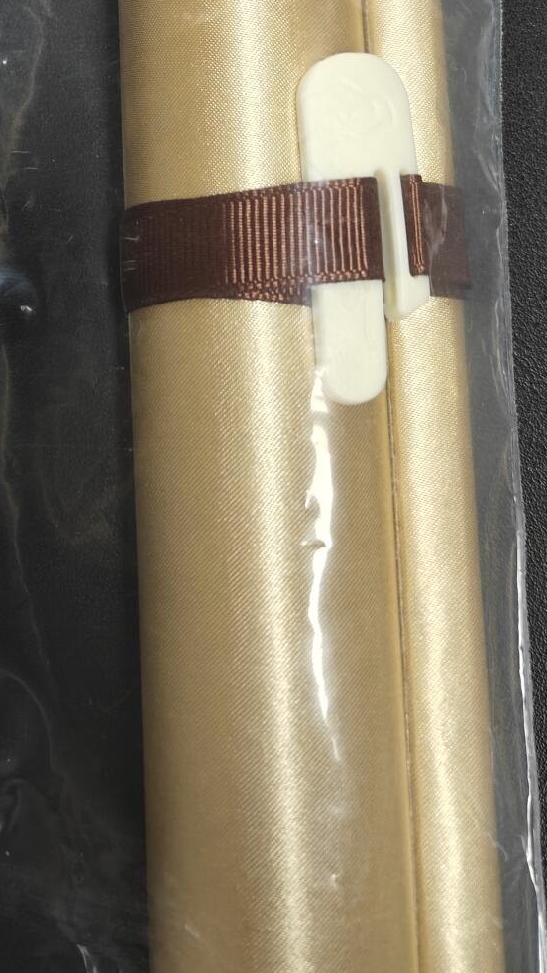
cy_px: 247
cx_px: -71
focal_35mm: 48
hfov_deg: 23.3
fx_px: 1237
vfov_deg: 41.7
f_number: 1.8
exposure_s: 1/50
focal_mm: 5.59
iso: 100
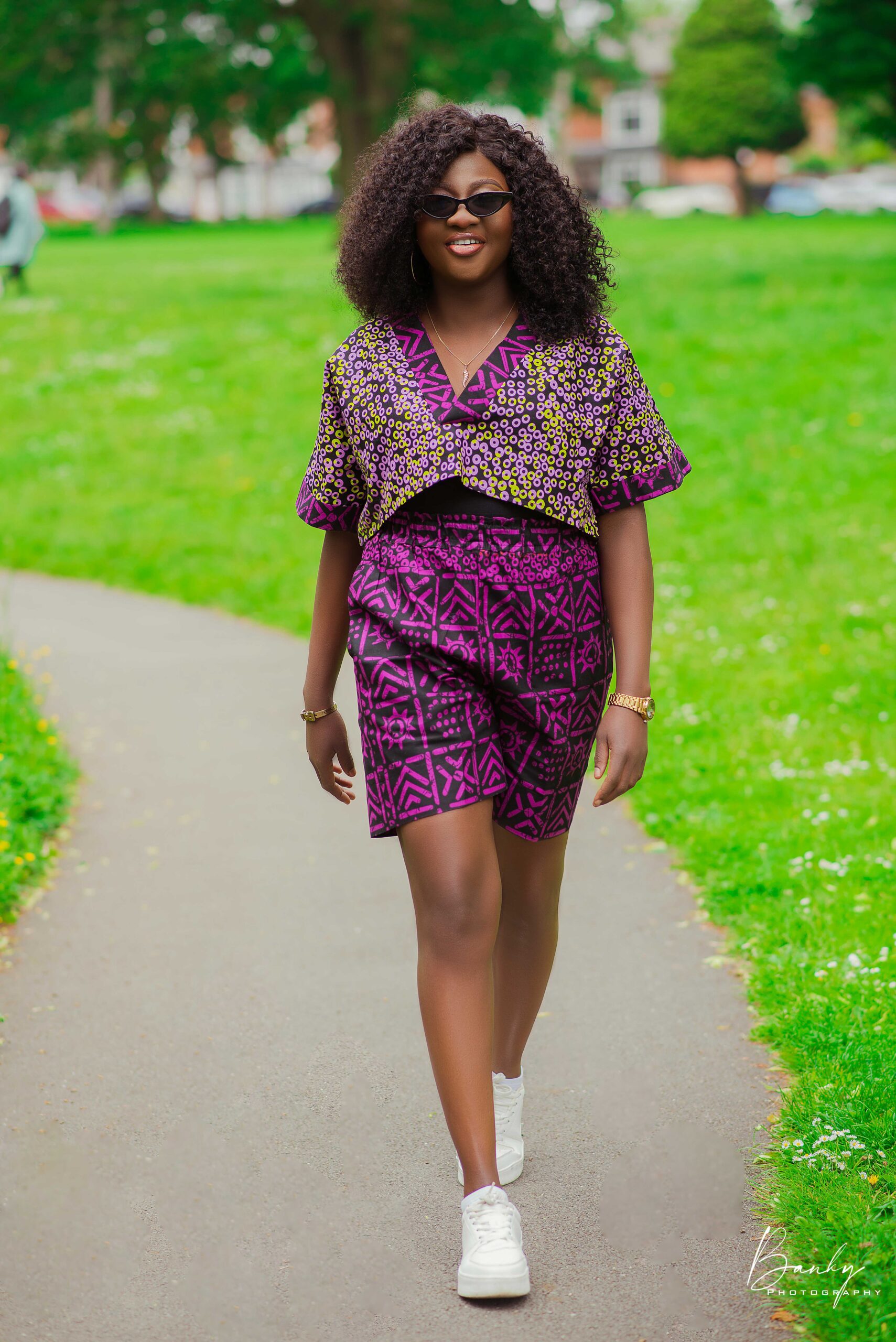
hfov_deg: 16.1
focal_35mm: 85
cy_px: 671
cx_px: 448
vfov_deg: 23.9
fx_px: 3170
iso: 100
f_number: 2.4
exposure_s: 1/350
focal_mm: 85
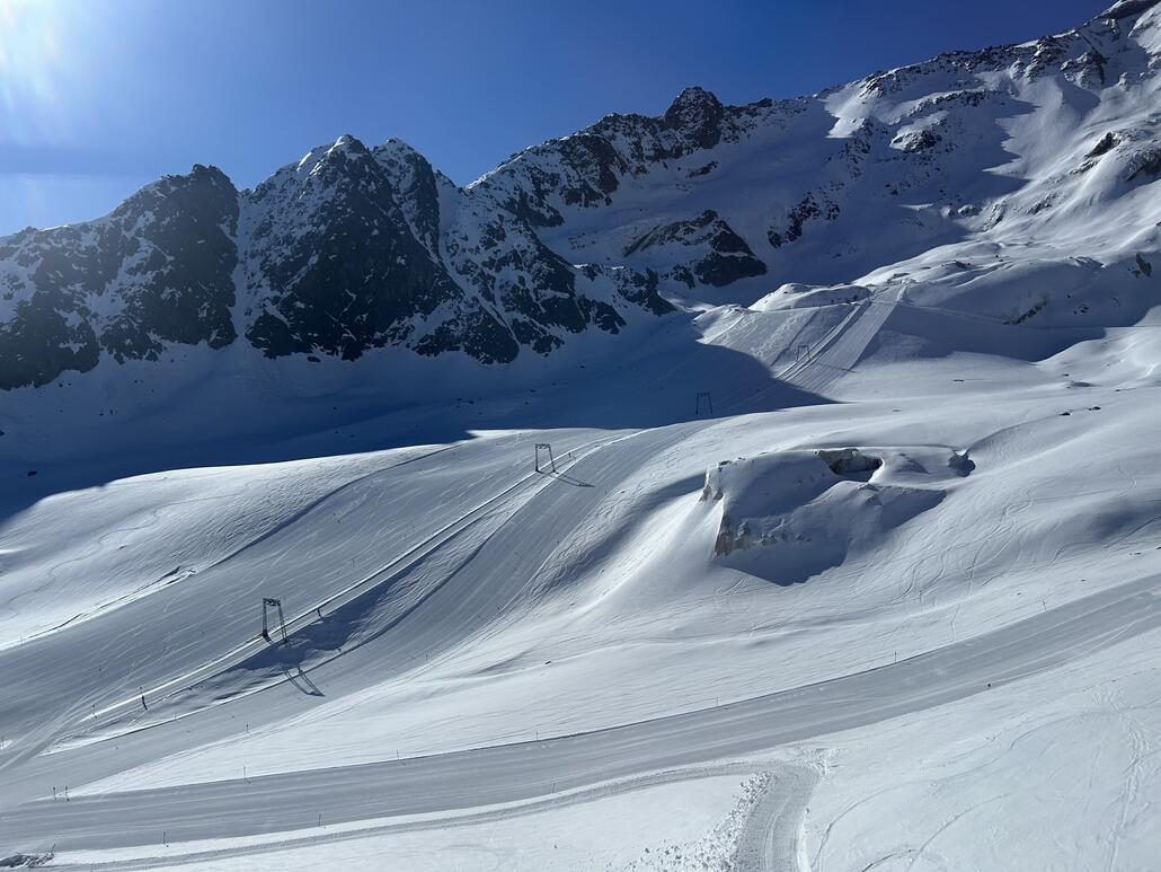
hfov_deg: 67.3
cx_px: 580
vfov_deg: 53.1
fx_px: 872
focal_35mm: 26
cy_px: 436
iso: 50
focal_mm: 5.7
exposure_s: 1/8000
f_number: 1.5
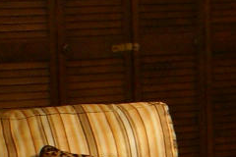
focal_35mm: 216
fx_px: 1416
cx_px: 499
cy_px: 255
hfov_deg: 8.9
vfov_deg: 6.3
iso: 320
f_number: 4
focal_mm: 18
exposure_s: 1/30
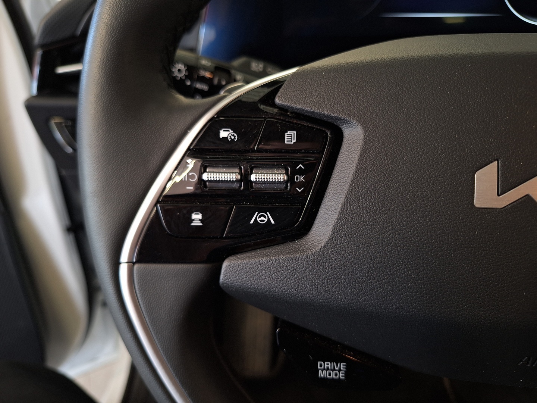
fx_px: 357
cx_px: 268
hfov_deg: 73.9
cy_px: 202
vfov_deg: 58.9
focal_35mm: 23
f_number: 1.8
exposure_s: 1/50
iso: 200
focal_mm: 5.54
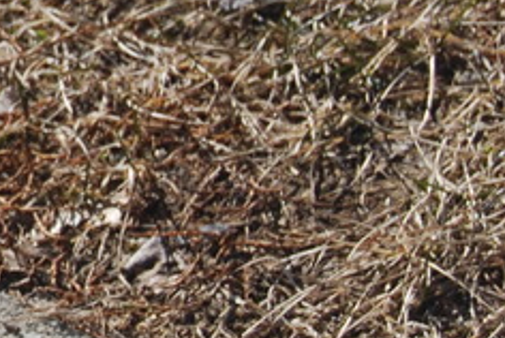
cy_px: -119
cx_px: -539
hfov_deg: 6.1
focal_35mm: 326
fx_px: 4579
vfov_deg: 4.2
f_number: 8
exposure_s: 1/250
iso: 100
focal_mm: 50
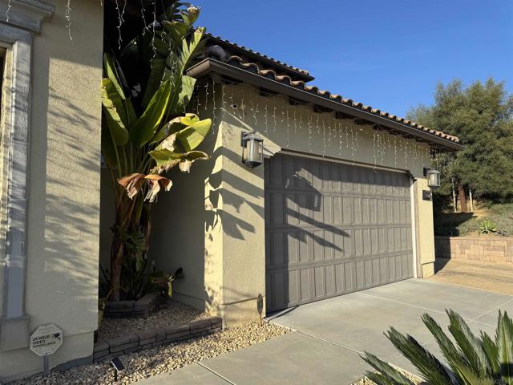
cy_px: 192
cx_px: 256
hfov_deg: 71.6
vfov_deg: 56.8
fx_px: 356
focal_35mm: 24
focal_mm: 6.76
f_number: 1.78
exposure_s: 1/3597
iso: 80
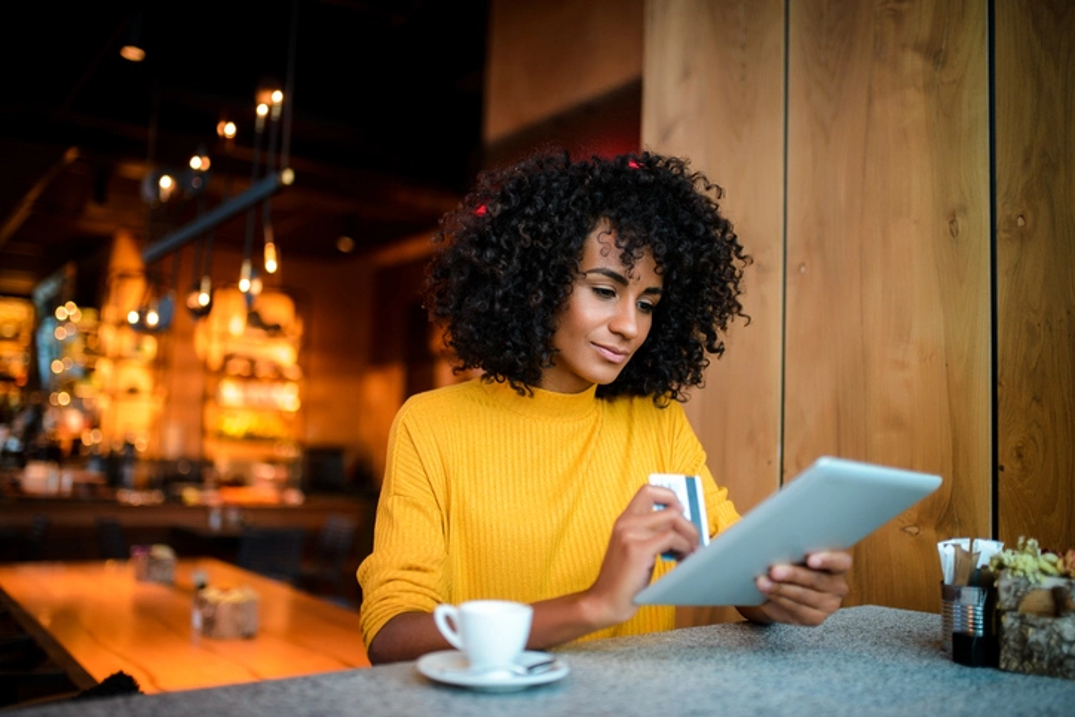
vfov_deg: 37.9
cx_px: 538
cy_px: 358
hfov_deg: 54.4
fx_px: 1045
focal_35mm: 35
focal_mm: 35
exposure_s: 1/200
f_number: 1.4
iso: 250
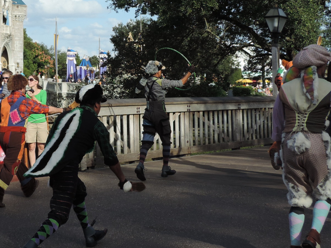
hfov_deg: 26.2
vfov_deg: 20.0
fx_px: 698
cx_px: 66
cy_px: 64
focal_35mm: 73
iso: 80
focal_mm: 6.2
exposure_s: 1/1000
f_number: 3.3
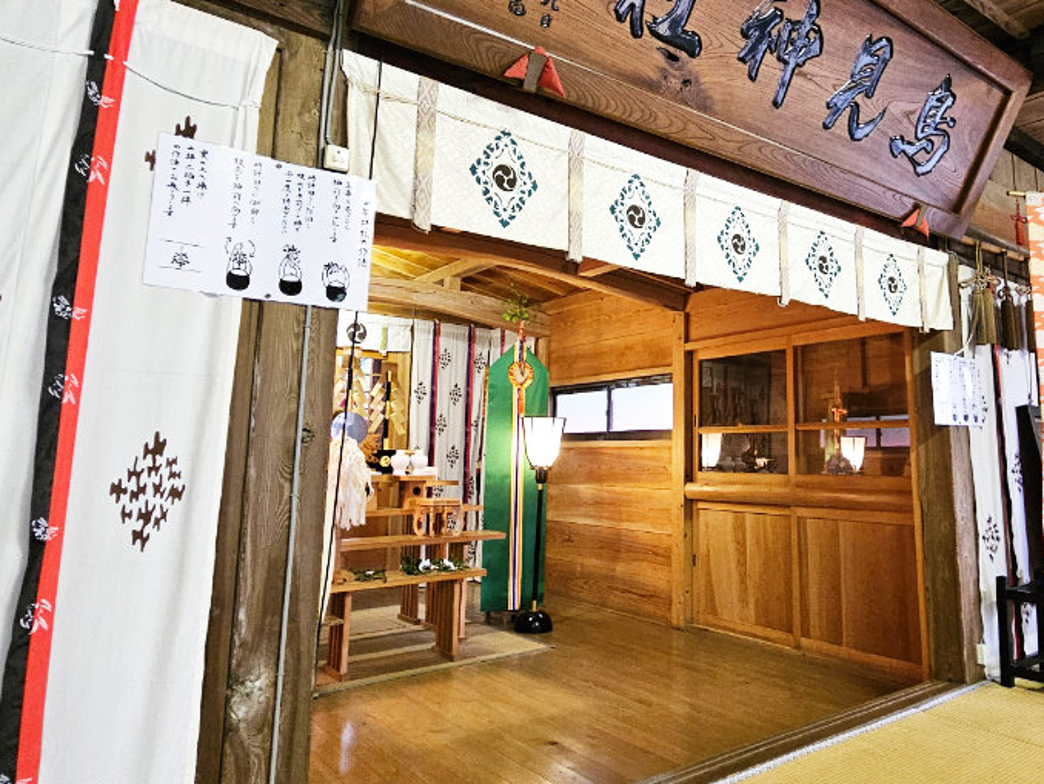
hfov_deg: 73.1
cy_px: 336
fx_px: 694
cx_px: 630
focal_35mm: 23
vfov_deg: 58.7
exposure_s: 1/33
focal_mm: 2.2
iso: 640
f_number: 2.2
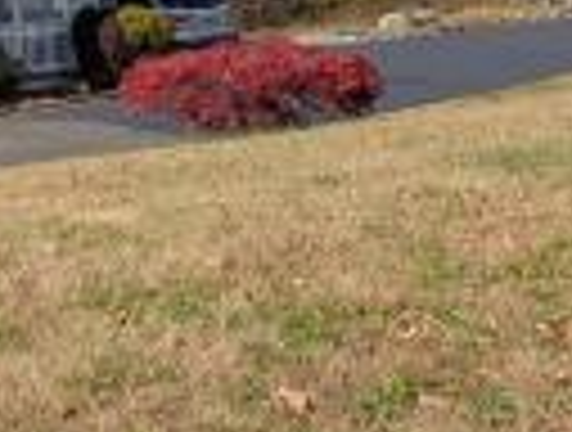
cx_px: -297
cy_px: -27
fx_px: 1243
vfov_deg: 19.0
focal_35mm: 75
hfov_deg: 21.5
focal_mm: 6.9
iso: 22
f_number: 1.68
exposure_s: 1/1018
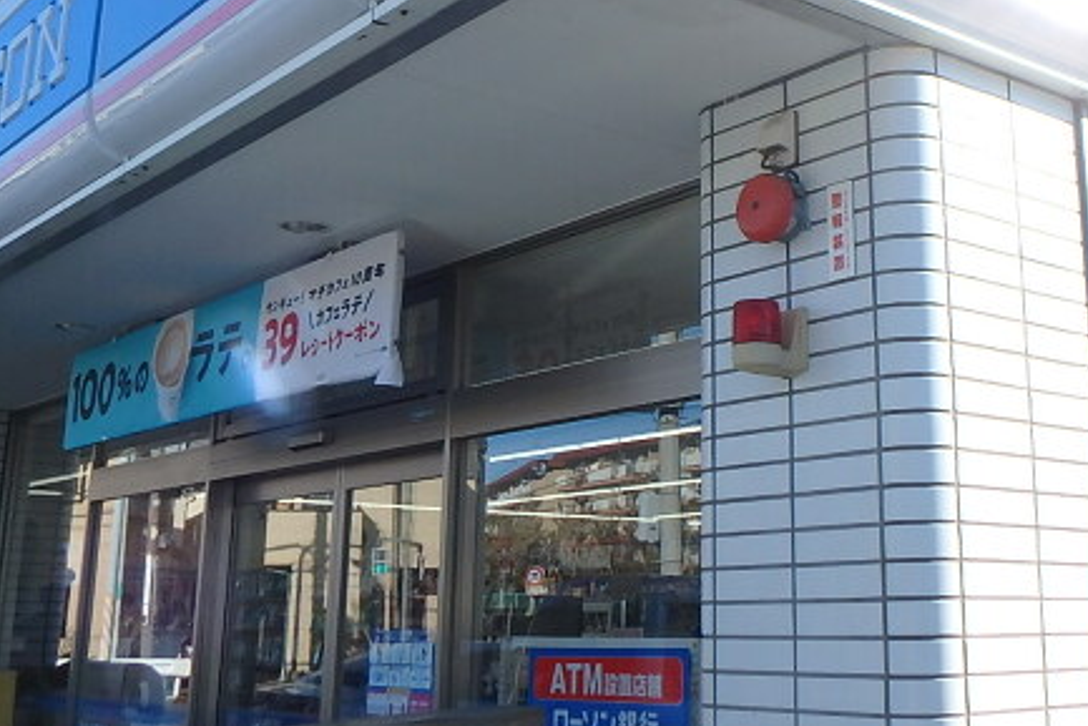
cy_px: 254
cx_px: 749
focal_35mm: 48
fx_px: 1451
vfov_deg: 28.0
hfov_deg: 40.5
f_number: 3.5
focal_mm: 3.7
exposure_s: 1/640
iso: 125
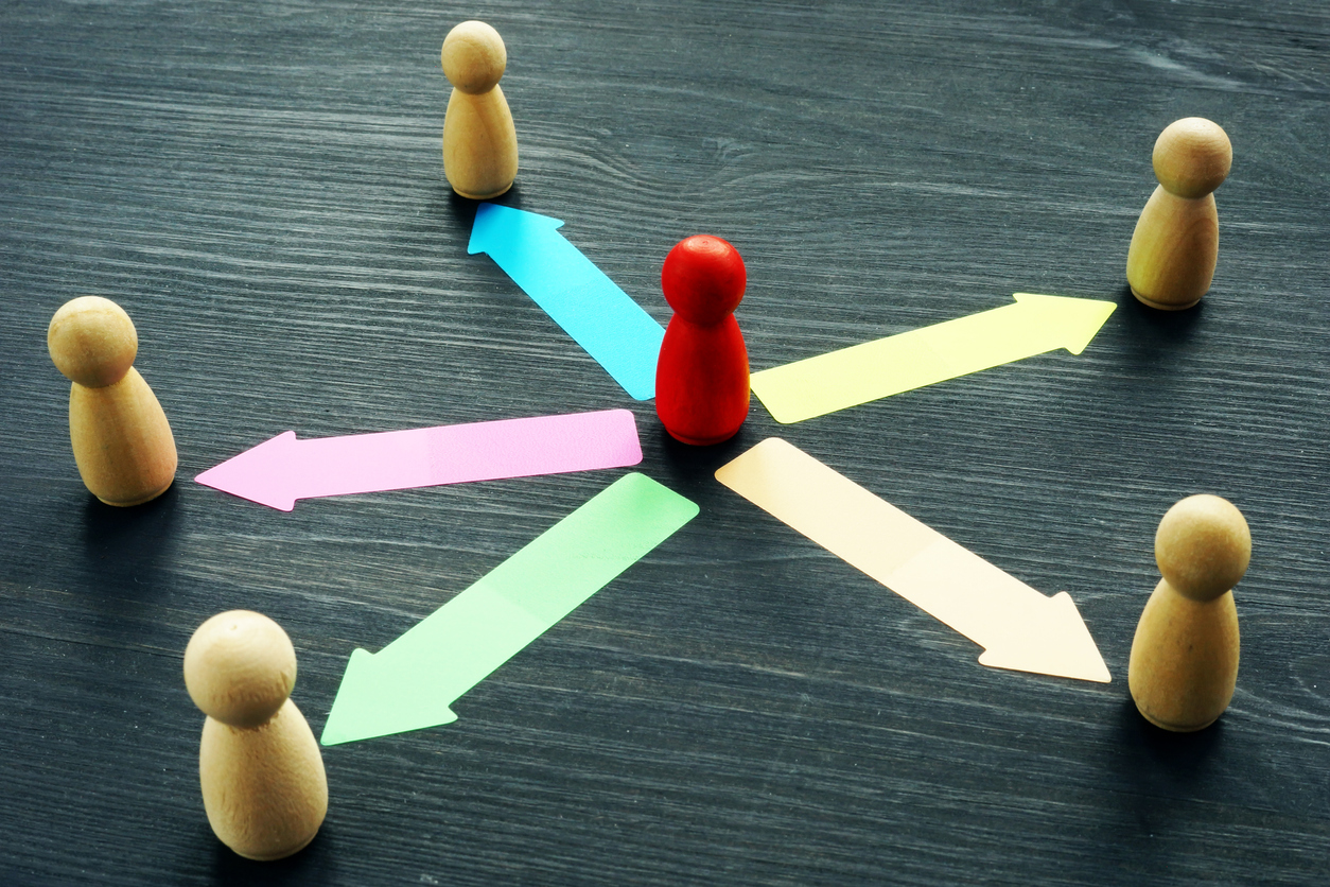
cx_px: 665
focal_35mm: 45
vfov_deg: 29.9
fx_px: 1662
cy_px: 444
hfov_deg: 43.6
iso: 200
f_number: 20
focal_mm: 30
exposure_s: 1/1.25
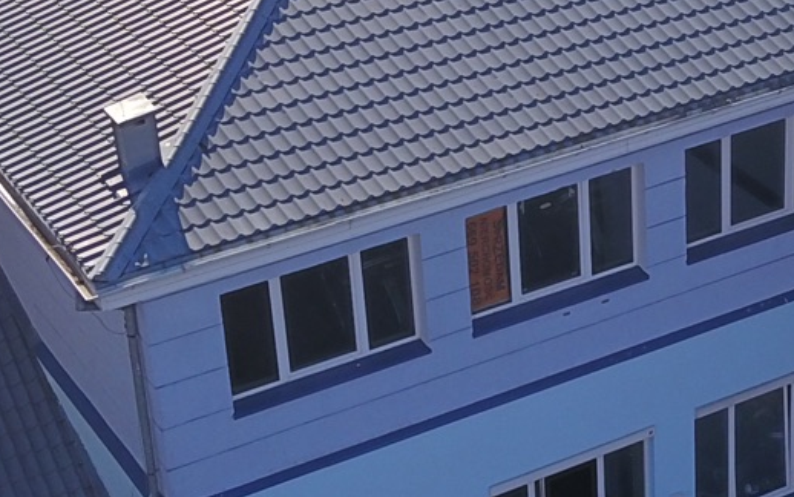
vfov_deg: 12.0
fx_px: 2359
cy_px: 304
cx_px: 691
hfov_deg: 18.8
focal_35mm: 109
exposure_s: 1/1188
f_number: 2.2
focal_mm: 4.73
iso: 100
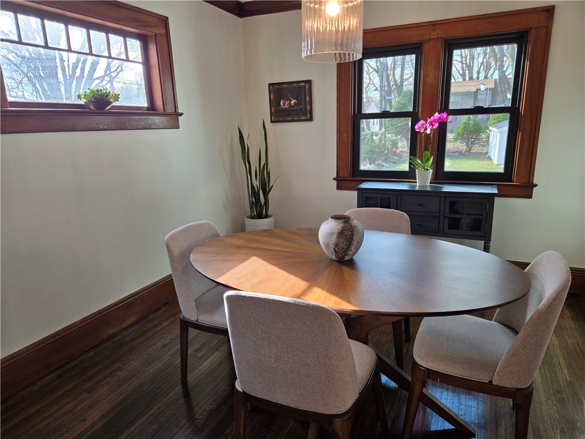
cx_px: 292
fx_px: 389
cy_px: 220
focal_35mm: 23
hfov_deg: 73.9
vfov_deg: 58.9
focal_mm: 5.4
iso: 40
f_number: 1.8
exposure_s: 1/120
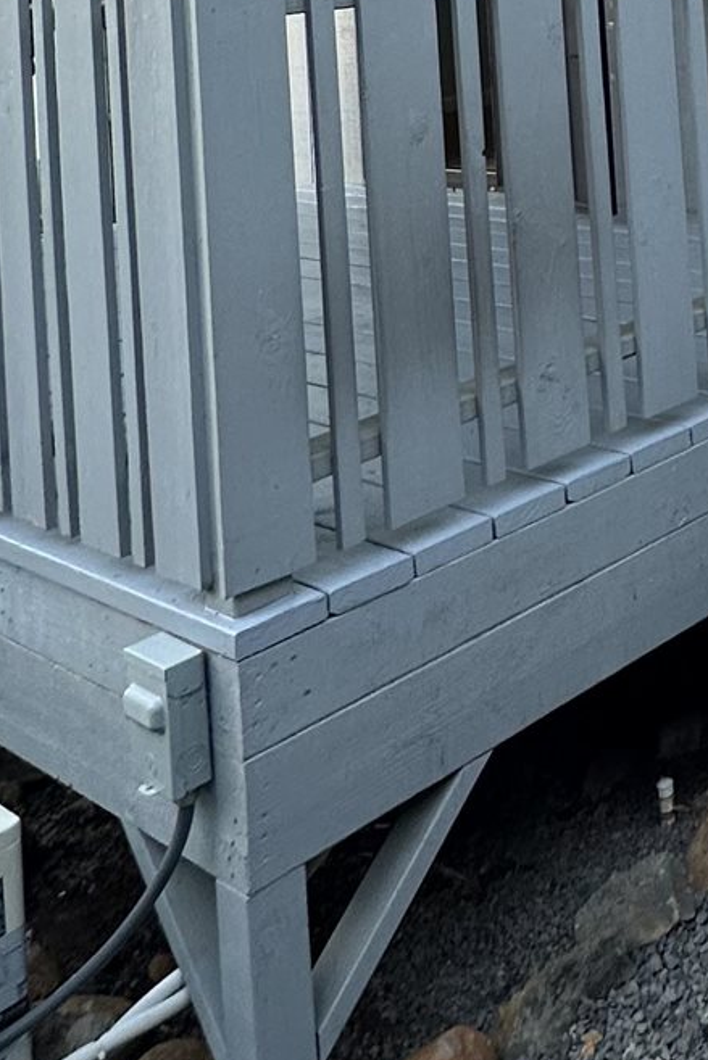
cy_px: -179
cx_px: 1042
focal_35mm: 51
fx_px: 1504
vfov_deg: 32.7
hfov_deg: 22.2
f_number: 2.2
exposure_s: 1/99
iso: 64
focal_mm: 2.22
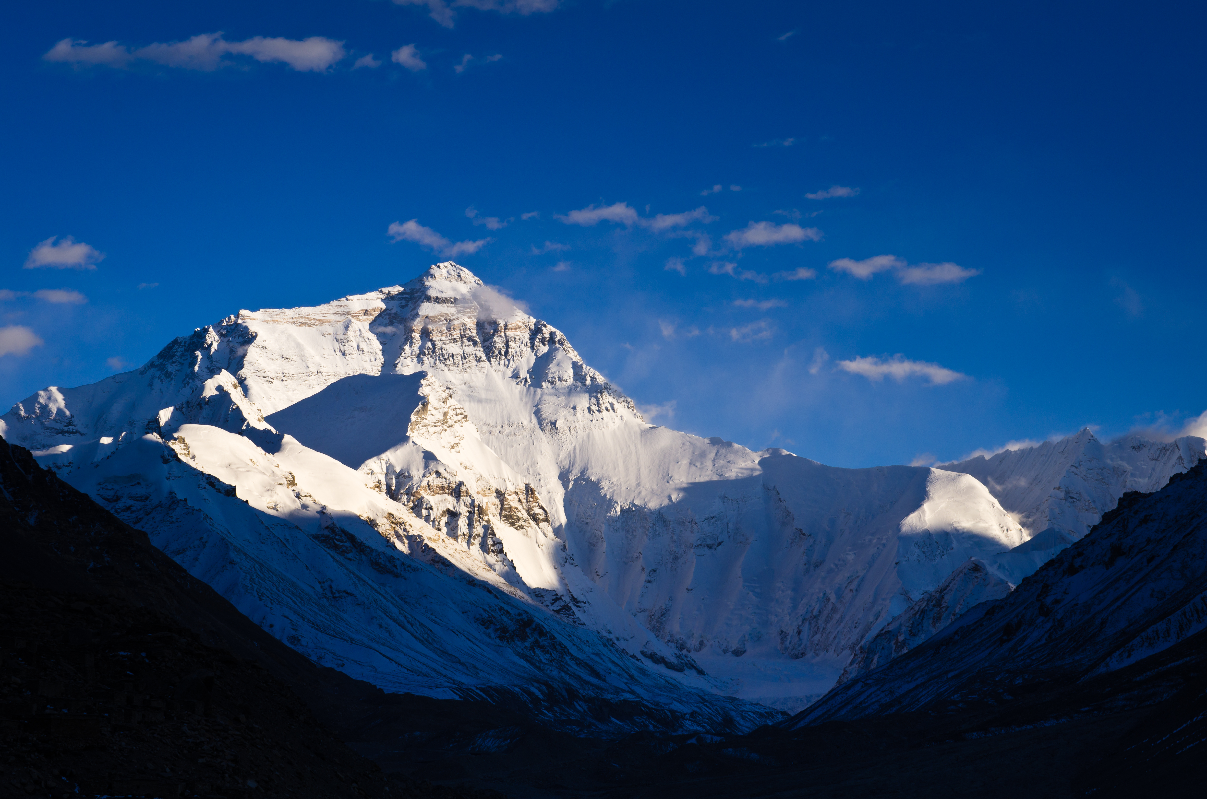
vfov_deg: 13.0
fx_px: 3513
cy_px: 400
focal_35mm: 105
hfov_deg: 19.5
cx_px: 604
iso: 100
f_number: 11
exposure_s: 1/125
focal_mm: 70
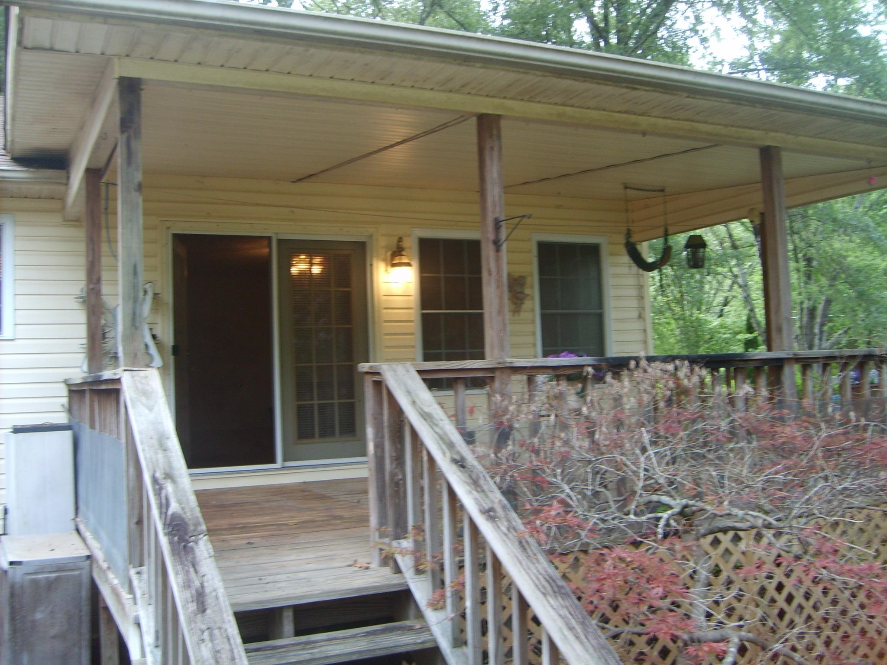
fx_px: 897
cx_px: 444
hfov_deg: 52.6
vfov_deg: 40.7
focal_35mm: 35
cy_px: 332
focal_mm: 5.8
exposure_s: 1/45
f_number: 2.8
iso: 50
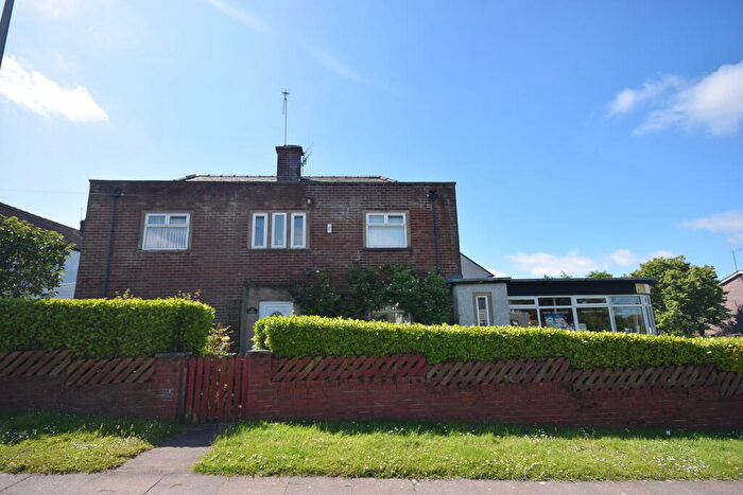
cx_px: 372
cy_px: 248
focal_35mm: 18
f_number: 9
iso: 100
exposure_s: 1/200
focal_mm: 12
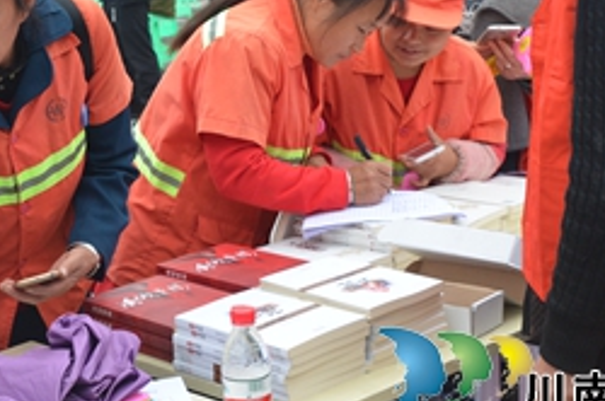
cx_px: 206
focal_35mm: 84
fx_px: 1410
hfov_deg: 24.1
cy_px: 93
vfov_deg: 16.1
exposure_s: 1/250
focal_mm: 28
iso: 1250
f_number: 8
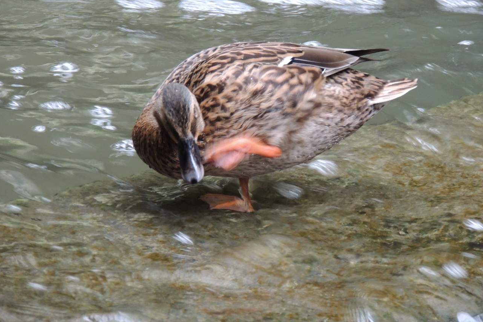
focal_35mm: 339
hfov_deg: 6.1
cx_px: 241
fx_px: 4548
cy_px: 143
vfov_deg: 4.1
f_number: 4.8
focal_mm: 57.9
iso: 800
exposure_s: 1/30
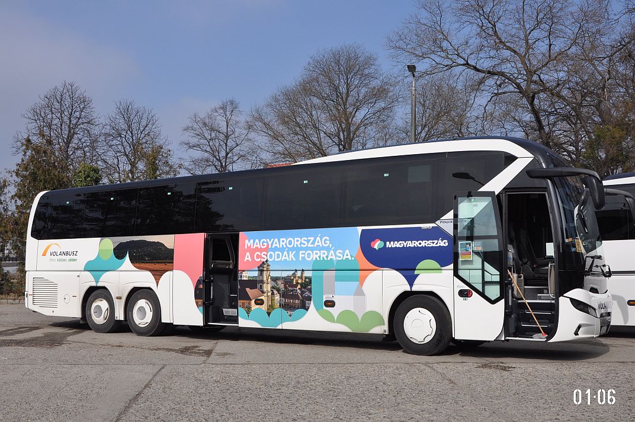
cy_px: 211
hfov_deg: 51.3
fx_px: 661
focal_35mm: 38
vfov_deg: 35.4
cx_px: 318
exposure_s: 1/2000
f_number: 7.1
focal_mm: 25
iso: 400
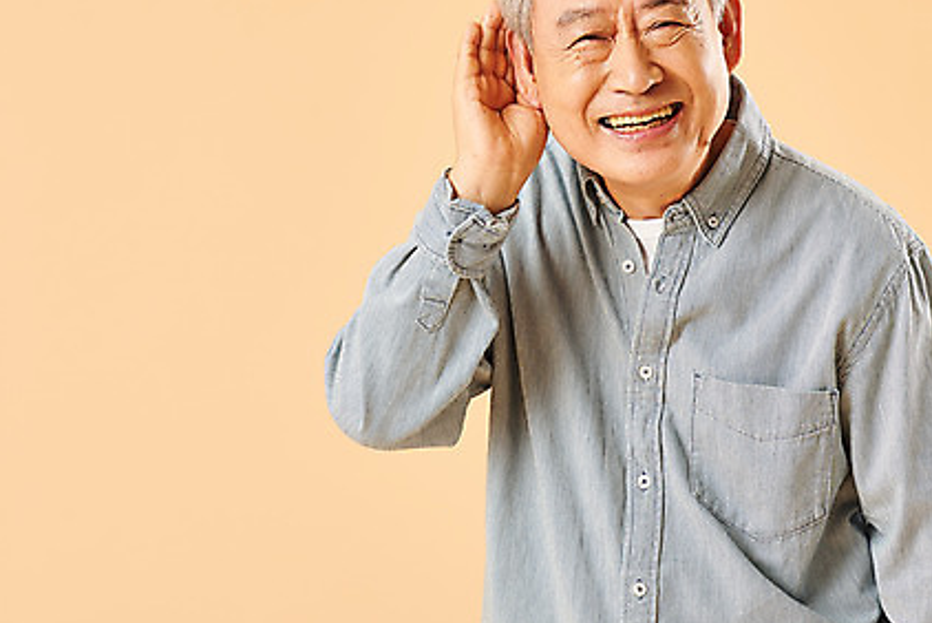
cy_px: 208
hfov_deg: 9.1
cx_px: 544
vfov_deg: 6.1
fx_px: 5881
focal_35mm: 227
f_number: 8
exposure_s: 1/125
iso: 100
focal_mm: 160
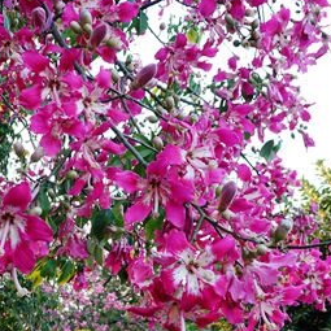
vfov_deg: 29.1
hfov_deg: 29.5
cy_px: 245
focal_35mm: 58
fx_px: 627
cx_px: 152
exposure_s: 1/80
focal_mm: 10.83
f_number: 3.2
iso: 125
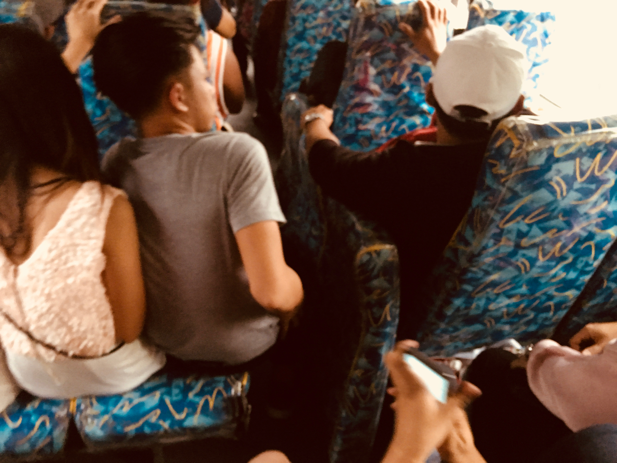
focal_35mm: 29
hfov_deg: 61.7
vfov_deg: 48.2
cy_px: 232
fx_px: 517
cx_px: 308
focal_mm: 4.15
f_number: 2.2
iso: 100
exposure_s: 1/4
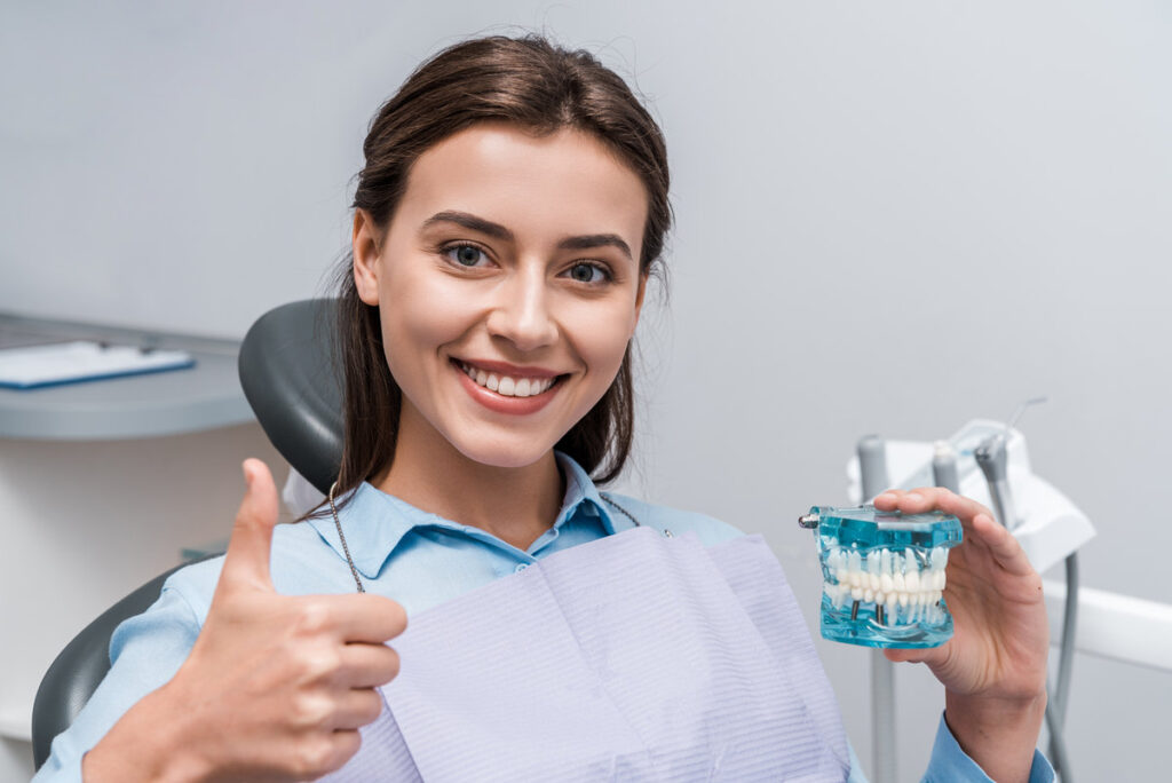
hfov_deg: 39.6
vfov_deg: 27.0
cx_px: 586
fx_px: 1629
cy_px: 392
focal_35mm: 50
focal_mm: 50
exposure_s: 1/160
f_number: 5
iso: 100
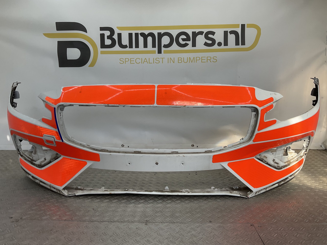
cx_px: 164
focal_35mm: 29
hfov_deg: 61.7
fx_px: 274
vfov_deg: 48.2
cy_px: 122
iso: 16
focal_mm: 3
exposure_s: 1/333
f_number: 1.8
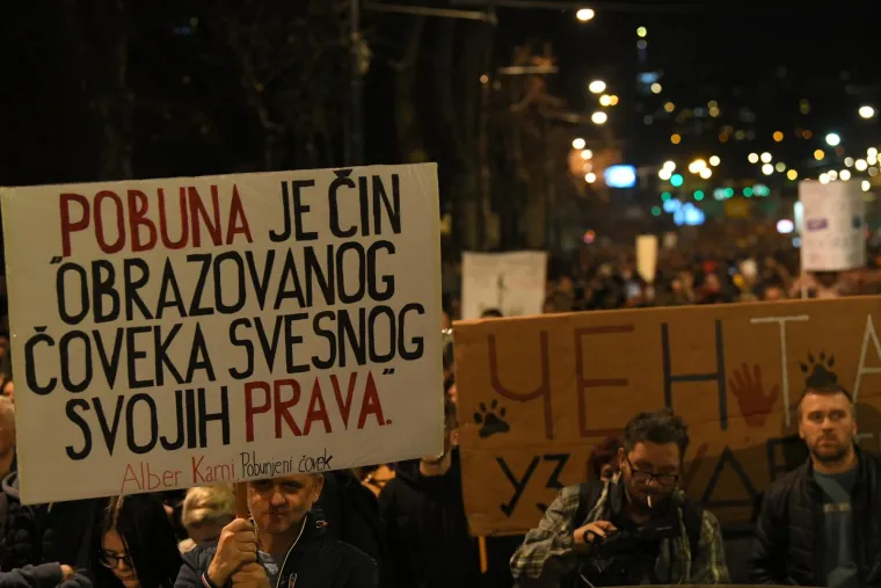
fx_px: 2105
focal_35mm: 86
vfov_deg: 15.9
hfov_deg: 23.6
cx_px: 440
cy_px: 294
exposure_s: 1/125
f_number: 4
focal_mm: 86
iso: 6400
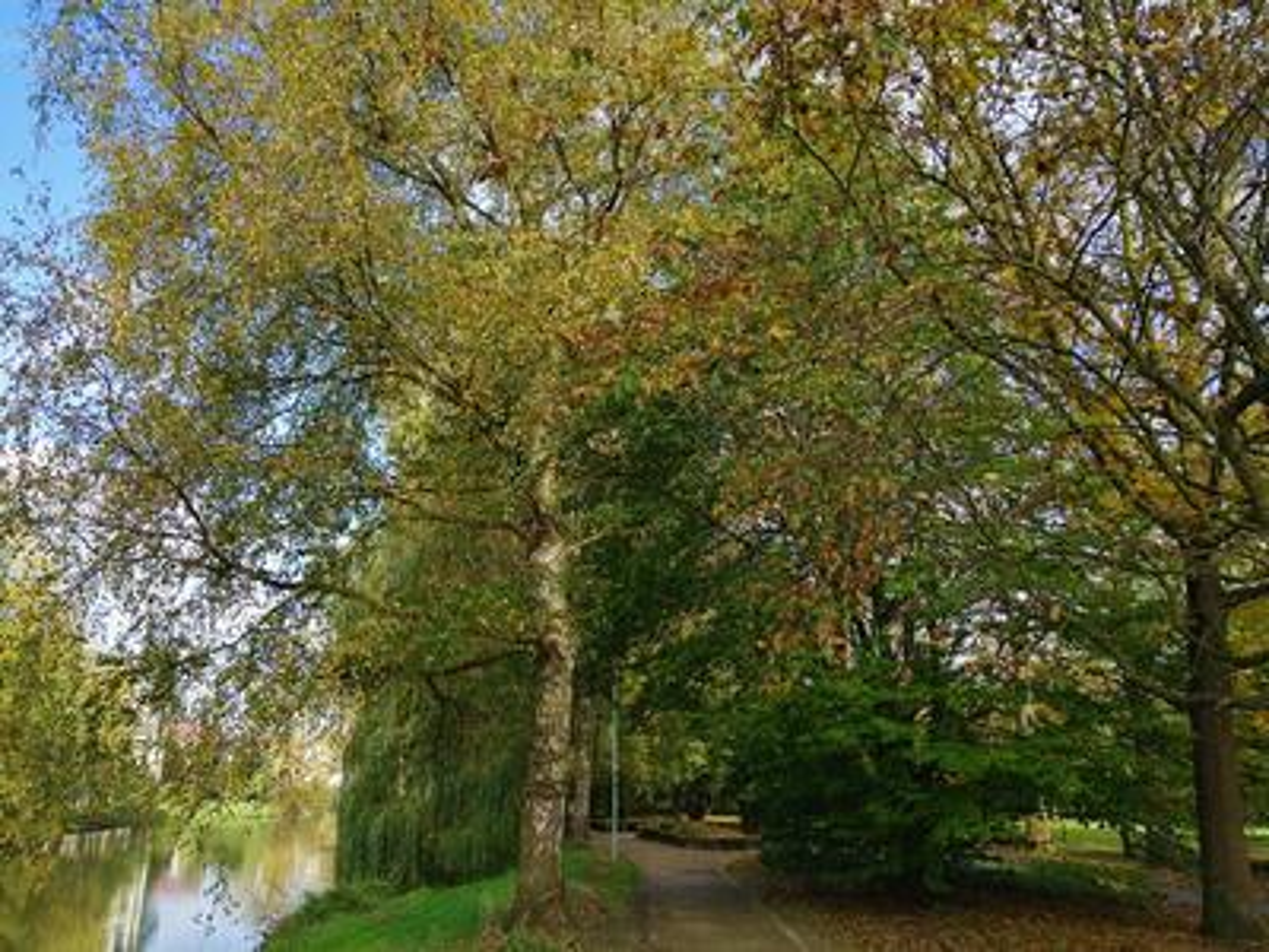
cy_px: 476
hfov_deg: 65.3
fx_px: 990
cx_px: 634
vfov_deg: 51.4
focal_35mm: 27
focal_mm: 3.88
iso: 50
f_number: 1.8
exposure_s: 1/382
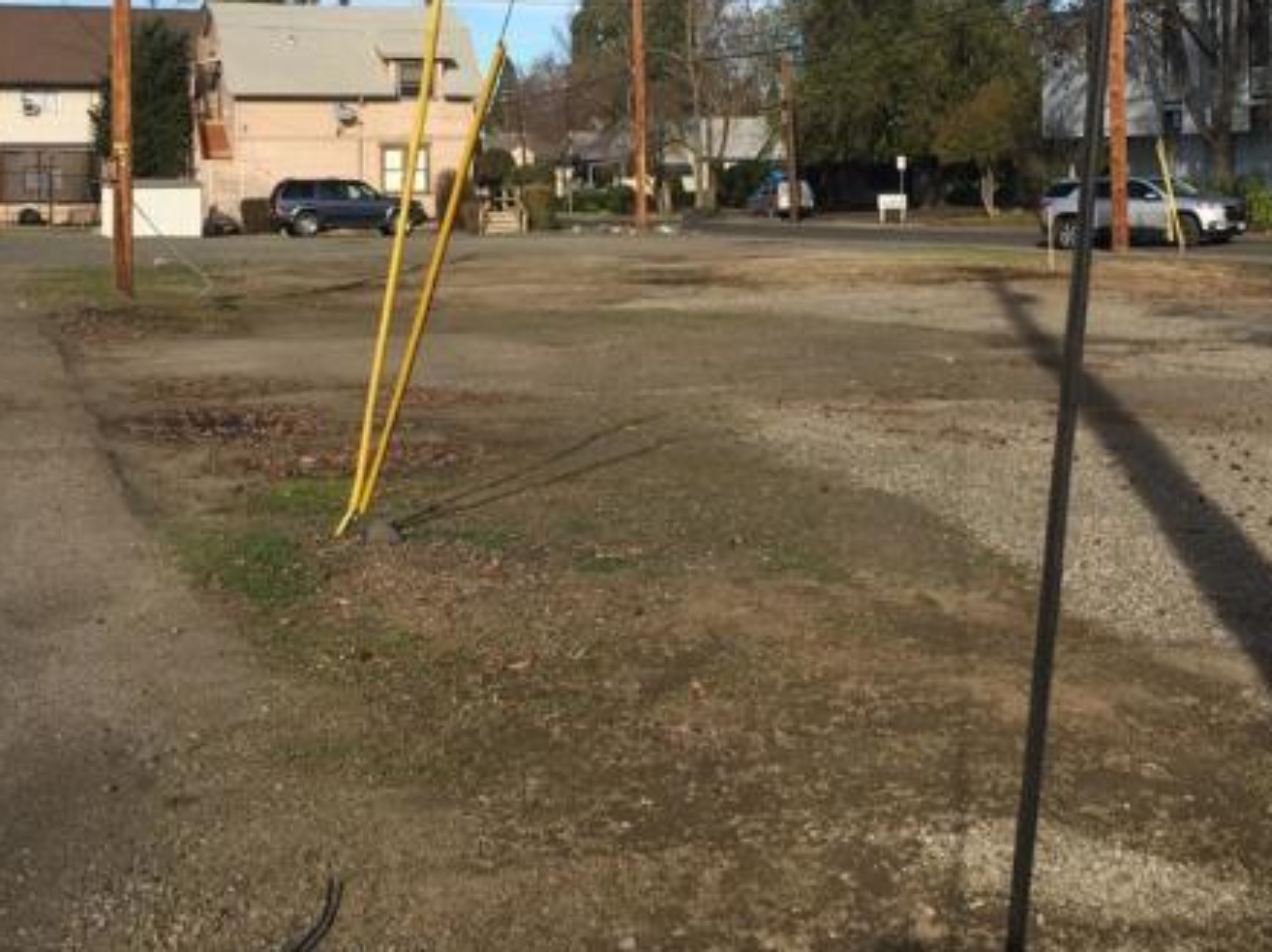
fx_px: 1946
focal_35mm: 53
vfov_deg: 26.8
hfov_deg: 36.1
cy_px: 158
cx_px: 735
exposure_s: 1/1451
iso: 25
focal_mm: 4.15
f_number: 2.2
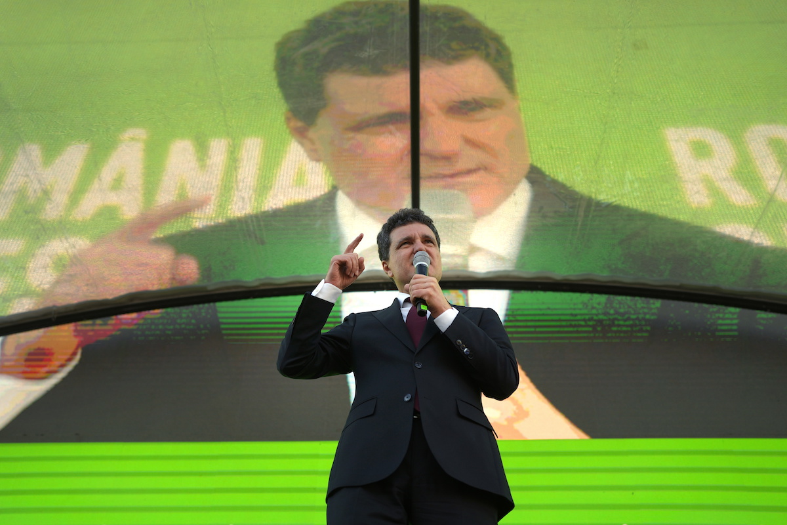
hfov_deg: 54.4
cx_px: 394
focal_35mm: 35
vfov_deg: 37.9
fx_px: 765
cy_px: 262
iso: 160
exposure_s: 1/1250
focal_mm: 35
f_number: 2.2
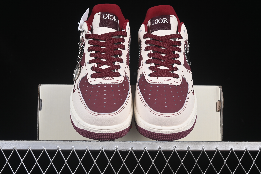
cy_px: 87
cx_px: 130
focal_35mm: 75
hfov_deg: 27.0
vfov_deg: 18.2
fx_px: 544
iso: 160
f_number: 7.1
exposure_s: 1/60
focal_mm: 50
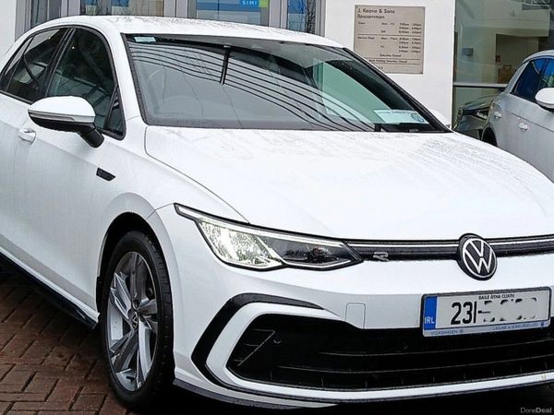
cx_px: 277
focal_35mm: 26
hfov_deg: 67.3
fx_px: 416
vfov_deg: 53.1
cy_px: 208
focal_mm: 3.98
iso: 25
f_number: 1.8
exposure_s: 1/100
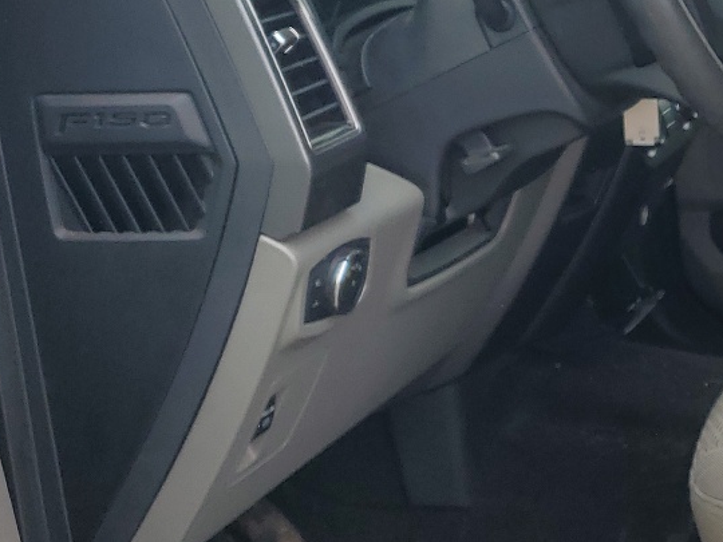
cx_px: 880
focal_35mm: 77
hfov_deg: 23.1
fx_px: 1608
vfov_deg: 19.1
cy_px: 214
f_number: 1.5
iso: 50
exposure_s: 1/833
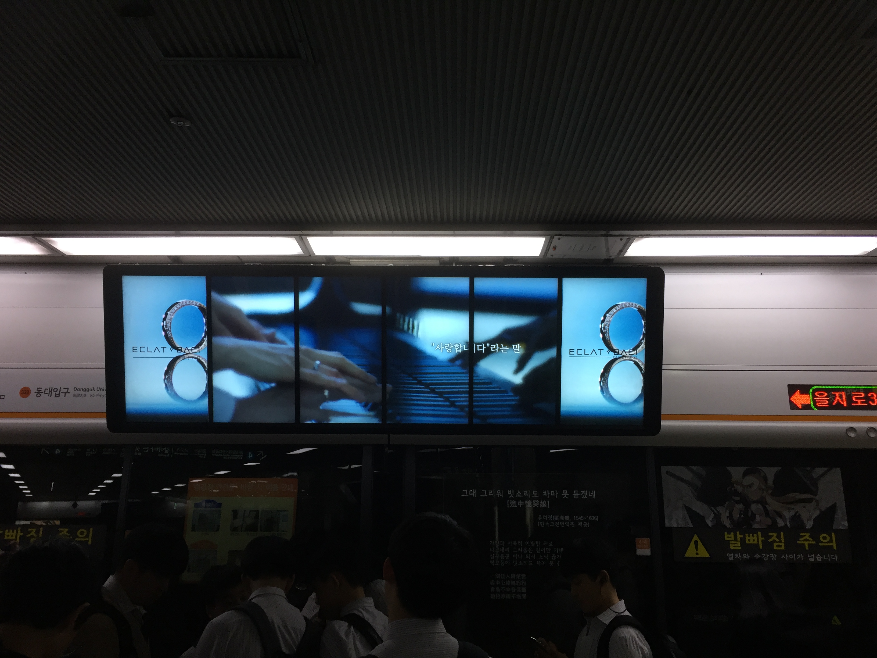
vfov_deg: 48.2
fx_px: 735
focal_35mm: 29
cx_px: 438
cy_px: 329
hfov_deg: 61.7
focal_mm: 4.15
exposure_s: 1/30
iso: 32
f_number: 2.2
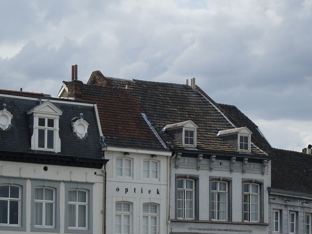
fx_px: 1298
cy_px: 192
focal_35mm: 144
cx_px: 187
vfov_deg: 10.3
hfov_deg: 13.7
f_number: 3.7
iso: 80
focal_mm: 11.7
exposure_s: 1/1000
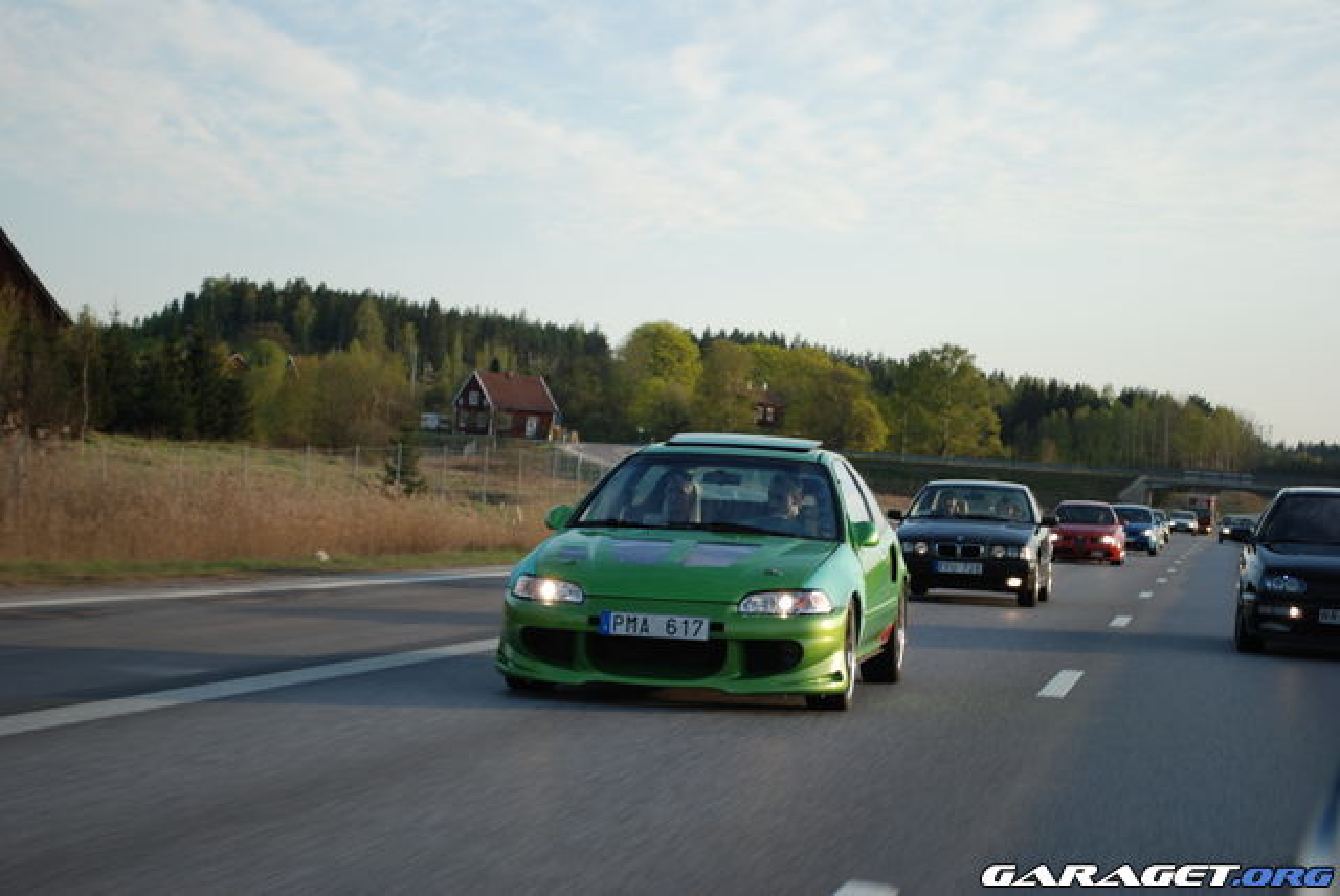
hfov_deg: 24.6
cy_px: 448
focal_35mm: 82
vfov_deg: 16.6
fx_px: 3074
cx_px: 670
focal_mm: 55
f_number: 6.3
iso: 100
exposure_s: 1/160
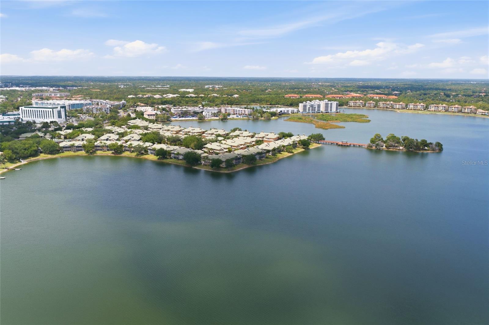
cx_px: 244
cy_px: 162
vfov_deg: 46.4
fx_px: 380
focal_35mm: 28
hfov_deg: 65.5
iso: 160
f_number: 2.8
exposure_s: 1/1600
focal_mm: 14.4
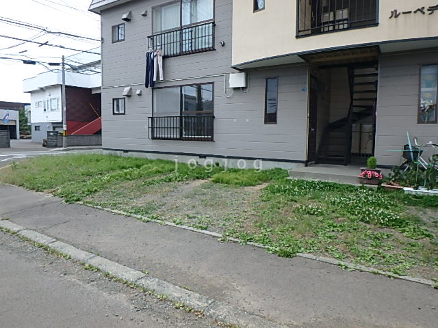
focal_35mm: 24
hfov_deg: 71.6
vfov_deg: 56.8
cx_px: 219
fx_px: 304
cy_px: 164
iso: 125
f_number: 3.9
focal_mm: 4.2
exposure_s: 1/400
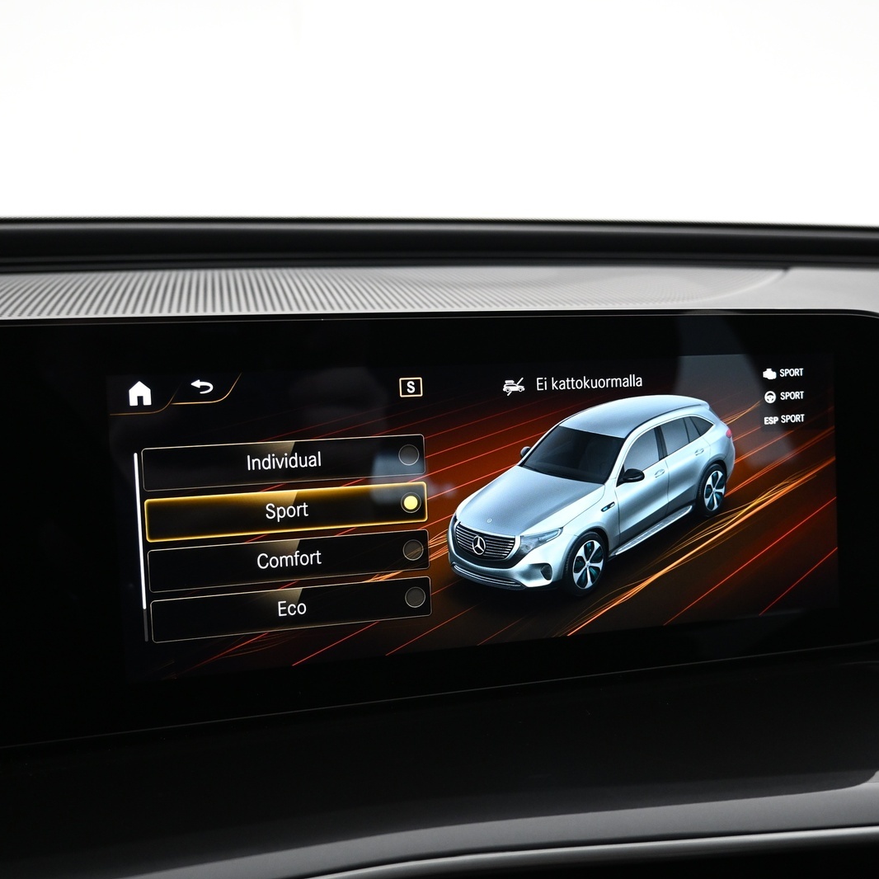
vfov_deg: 52.5
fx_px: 891
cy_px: 444
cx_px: 463
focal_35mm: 31
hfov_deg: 52.5
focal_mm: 16
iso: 800
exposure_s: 1/25
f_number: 3.5
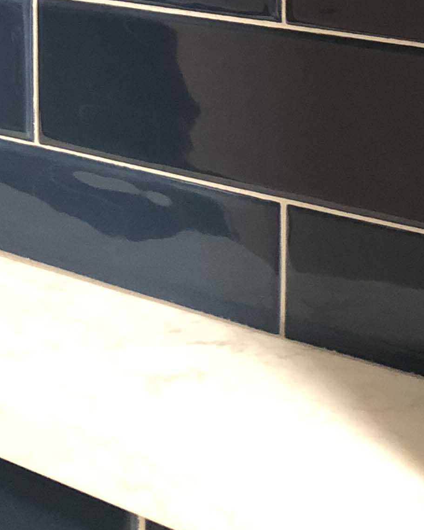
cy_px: -183
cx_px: -4
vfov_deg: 18.2
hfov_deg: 15.6
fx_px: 1521
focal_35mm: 97
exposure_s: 1/6
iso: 80
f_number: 1.8
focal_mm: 3.99
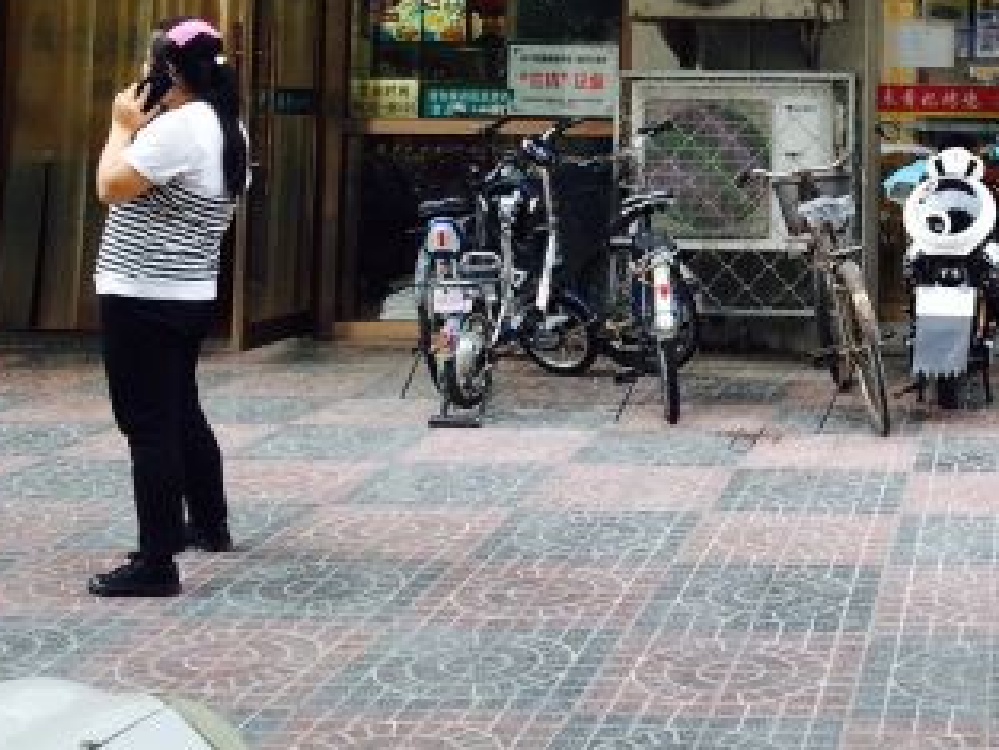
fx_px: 1934
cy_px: 37
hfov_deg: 27.8
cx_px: 919
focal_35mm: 67
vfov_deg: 21.3
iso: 50
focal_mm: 4.12
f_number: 2.2
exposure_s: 1/120
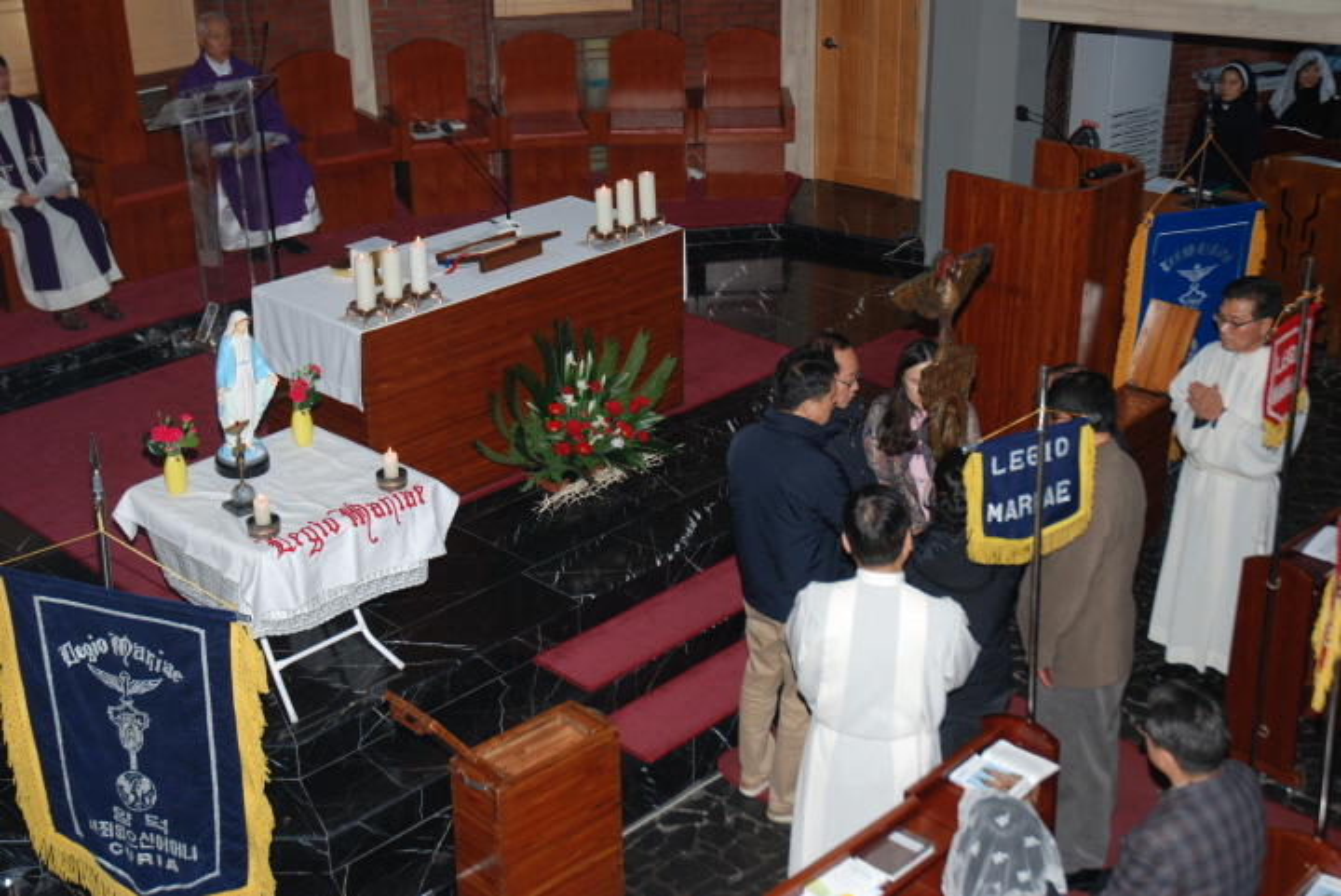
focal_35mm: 46
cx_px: 670
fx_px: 1733
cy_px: 448
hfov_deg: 42.3
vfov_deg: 29.0
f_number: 4.5
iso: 200
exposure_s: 1/60
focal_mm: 31
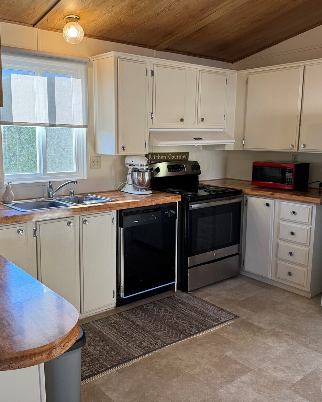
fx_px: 381
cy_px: 197
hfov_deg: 45.6
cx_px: 135
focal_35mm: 32
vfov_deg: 55.7
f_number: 1.78
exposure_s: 1/120
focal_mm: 6.76
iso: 100
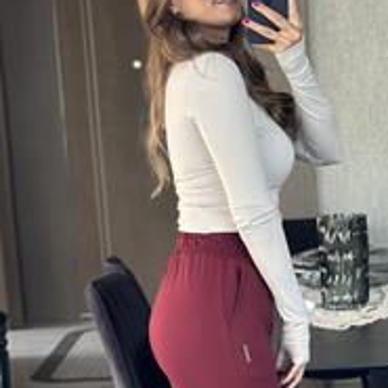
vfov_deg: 14.9
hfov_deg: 15.0
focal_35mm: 116
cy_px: 352
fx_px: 1471
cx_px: 264
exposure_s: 1/60
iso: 320
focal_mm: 6.86
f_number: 1.78
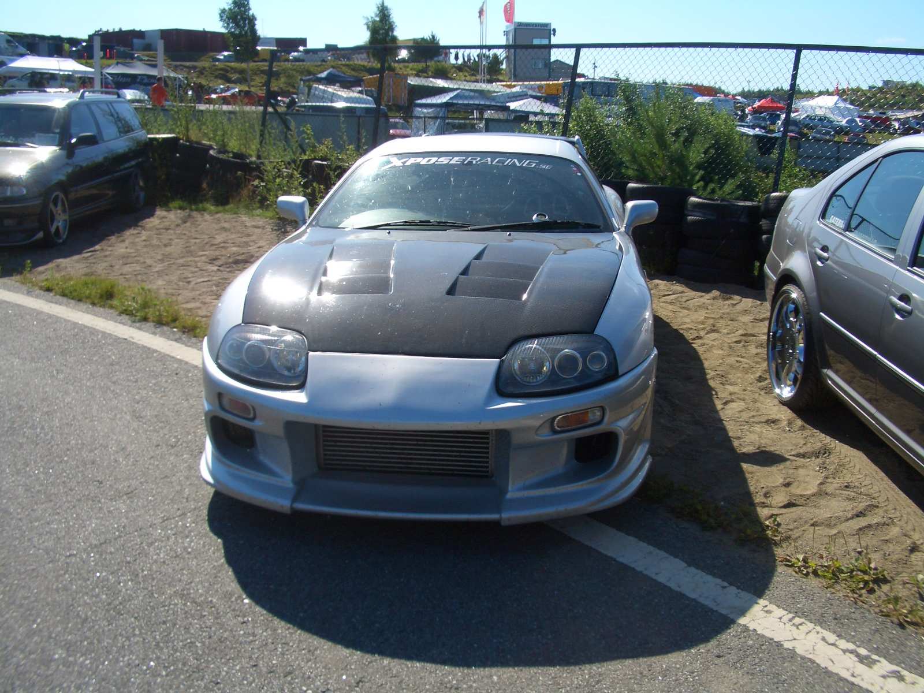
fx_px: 934
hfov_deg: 52.6
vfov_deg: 40.7
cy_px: 346
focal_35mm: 35
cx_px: 462
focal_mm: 5.8
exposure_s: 1/400
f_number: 4.3
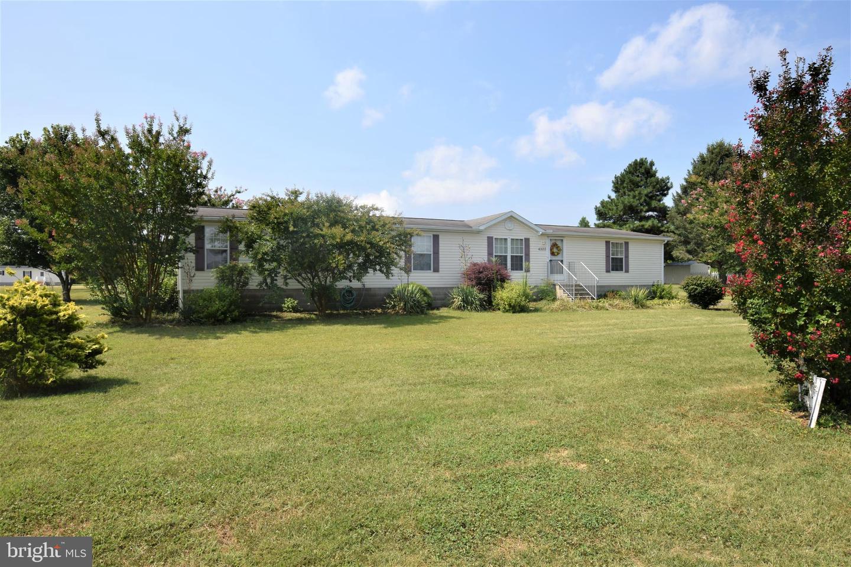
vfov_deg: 59.5
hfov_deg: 81.2
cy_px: 284
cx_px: 426
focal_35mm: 21
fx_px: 496
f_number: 11
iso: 100
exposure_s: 1/200
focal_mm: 14
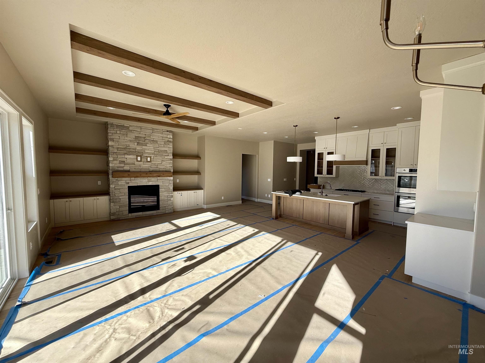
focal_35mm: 14
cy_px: 182
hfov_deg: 102.1
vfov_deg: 85.7
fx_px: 196
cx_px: 242
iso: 50
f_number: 2.2
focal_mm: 2.22
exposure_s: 1/259
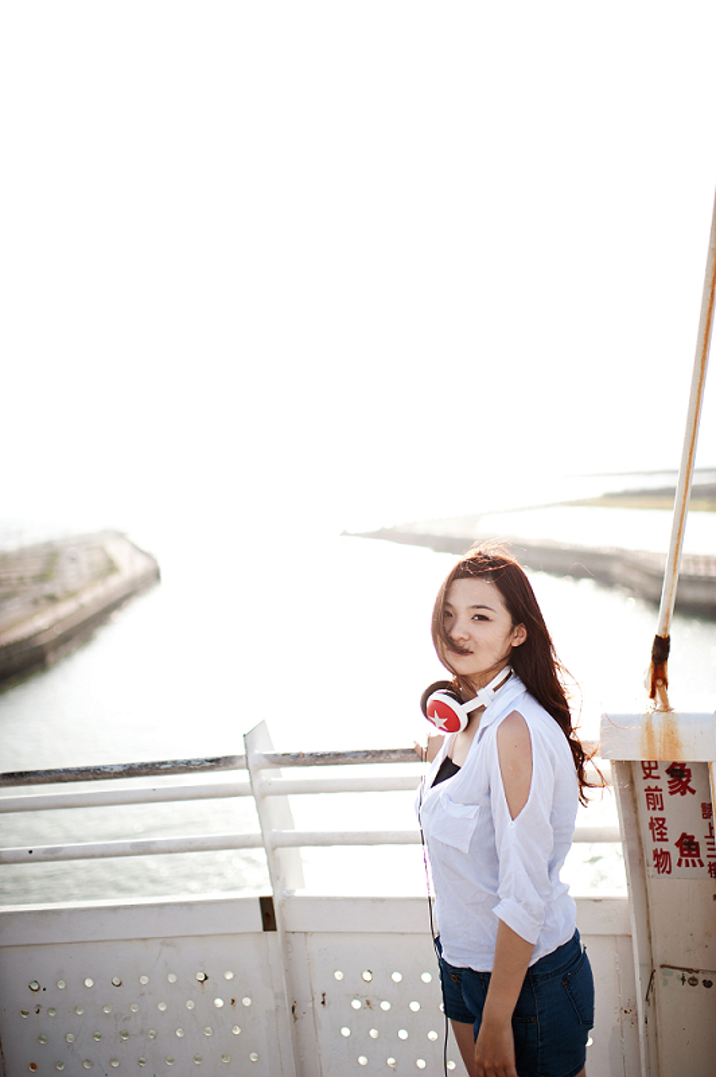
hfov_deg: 37.8
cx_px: 358
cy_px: 538
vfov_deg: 54.5
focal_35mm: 35
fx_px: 1046
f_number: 1.4
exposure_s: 1/8000
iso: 100
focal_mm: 35
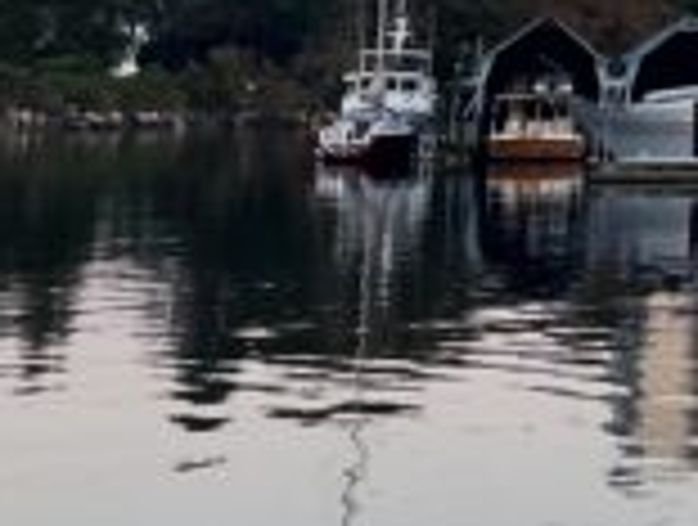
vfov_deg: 10.0
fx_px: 2830
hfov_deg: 13.1
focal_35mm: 140
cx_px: 1142
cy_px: -477
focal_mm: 5.1
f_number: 1.6
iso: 50
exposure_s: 1/515
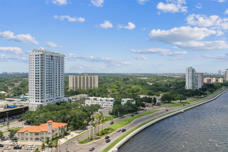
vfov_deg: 46.4
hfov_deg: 65.5
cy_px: 76
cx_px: 114
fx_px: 177
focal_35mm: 28
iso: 100
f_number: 6.3
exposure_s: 1/500
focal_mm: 10.26
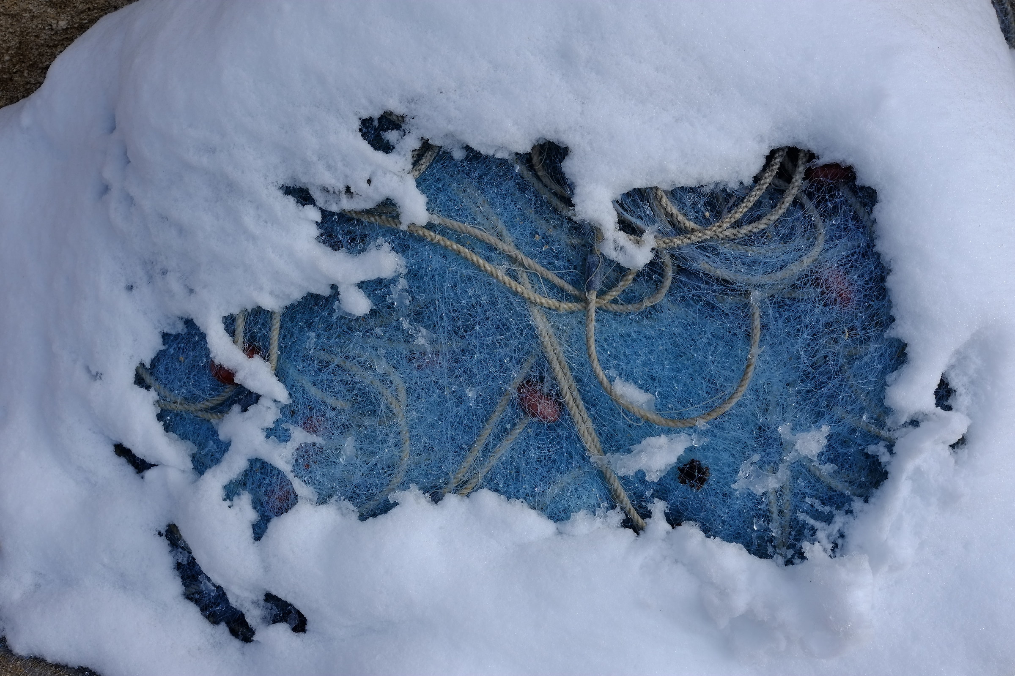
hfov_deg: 47.4
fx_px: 1156
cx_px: 508
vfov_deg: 32.6
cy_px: 338
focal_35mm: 41
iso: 200
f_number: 7.1
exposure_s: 1/350
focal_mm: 27
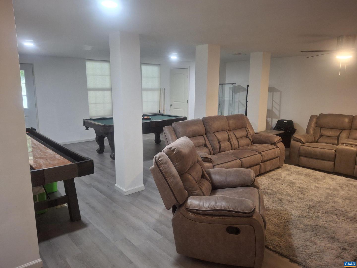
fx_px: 258
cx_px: 178
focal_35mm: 25
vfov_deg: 54.9
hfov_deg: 69.4
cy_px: 134
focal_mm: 4.69
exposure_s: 1/50
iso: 250
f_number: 1.8
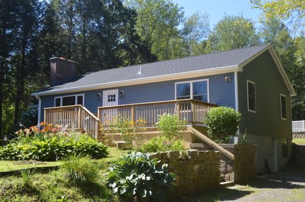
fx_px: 381
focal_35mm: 45
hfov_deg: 43.7
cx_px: 152
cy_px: 101
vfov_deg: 29.8
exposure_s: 1/125
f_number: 5.6
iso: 100
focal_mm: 30
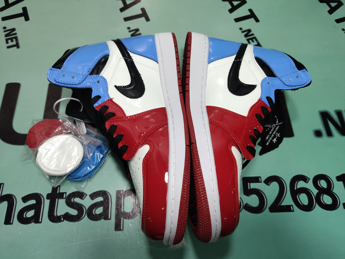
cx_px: 172
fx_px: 299
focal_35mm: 30
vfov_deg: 46.8
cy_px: 130
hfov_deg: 60.0
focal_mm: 4.35
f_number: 1.79
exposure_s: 1/100
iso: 68
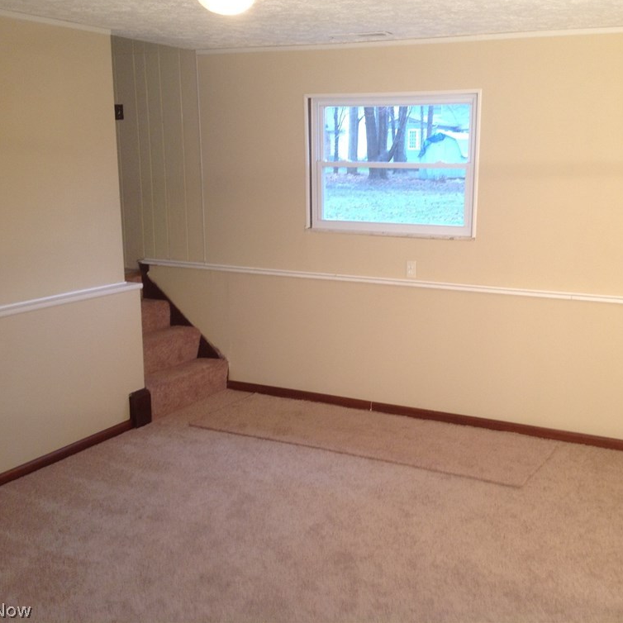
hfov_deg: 39.9
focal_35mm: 42
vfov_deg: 40.0
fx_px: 855
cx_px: 369
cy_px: 307
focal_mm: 4.28
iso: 50
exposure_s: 1/17
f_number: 2.4
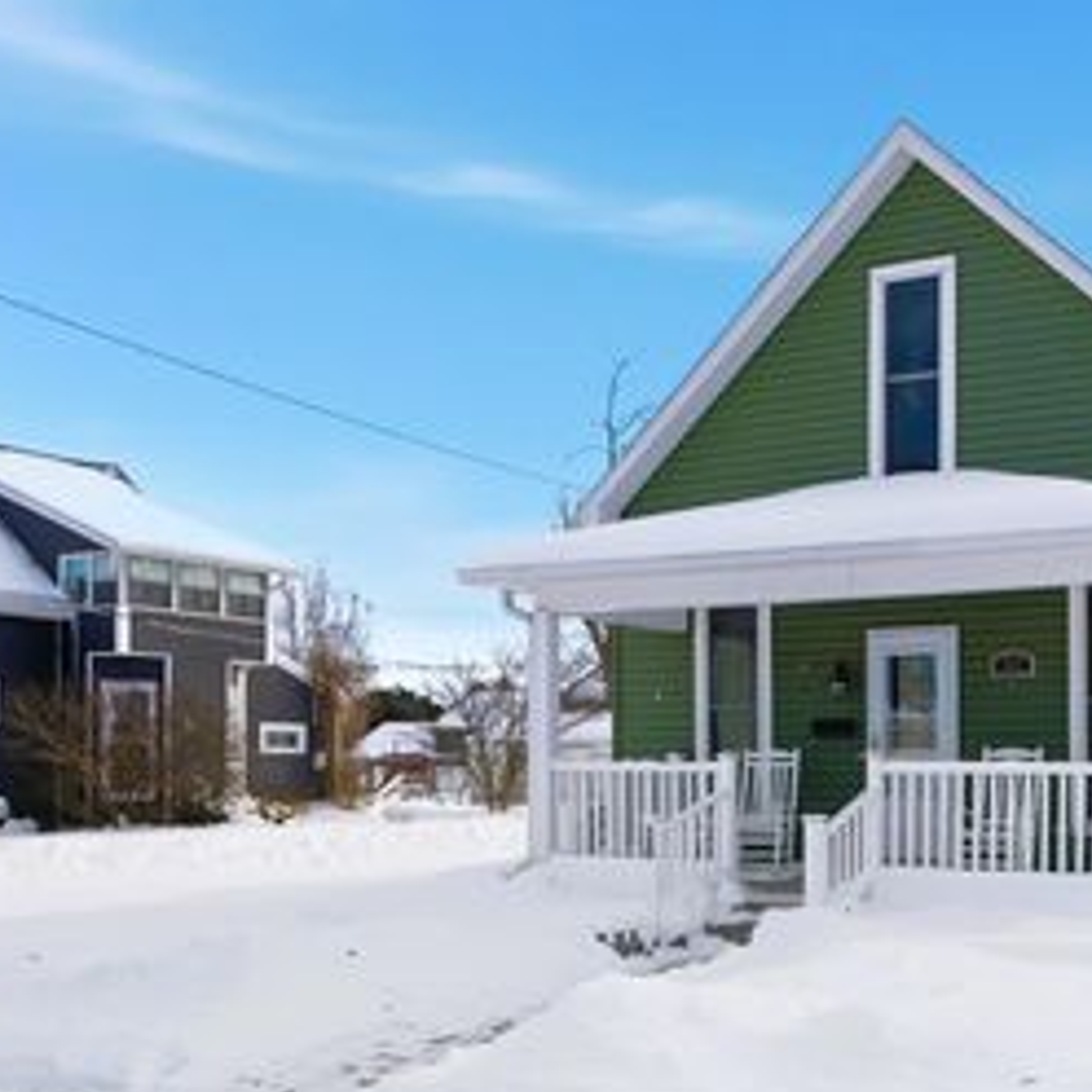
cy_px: 588
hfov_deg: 42.4
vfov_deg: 46.0
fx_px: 1285
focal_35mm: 36
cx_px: 973
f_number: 4
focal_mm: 14
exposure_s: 1/4000
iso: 100
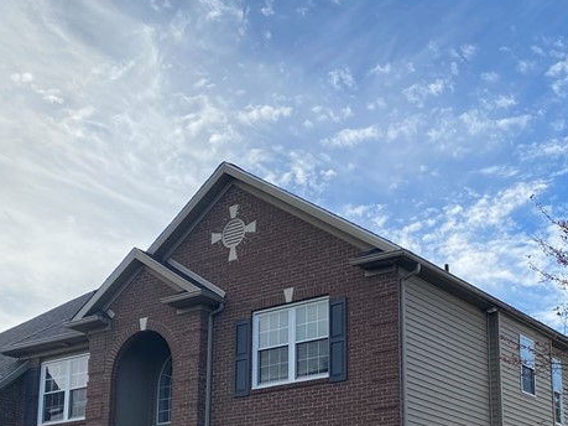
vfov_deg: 24.5
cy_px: 381
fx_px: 951
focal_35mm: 58
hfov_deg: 33.2
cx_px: 290
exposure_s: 1/3610
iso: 32
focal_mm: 4.25
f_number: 1.8
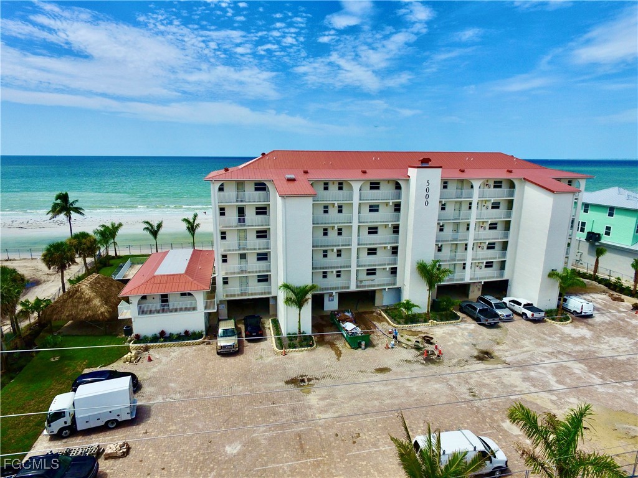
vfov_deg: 66.0
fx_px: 369
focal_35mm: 20
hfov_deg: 81.7
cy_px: 239
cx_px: 319
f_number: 2.8
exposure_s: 1/2410
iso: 100
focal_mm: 3.61
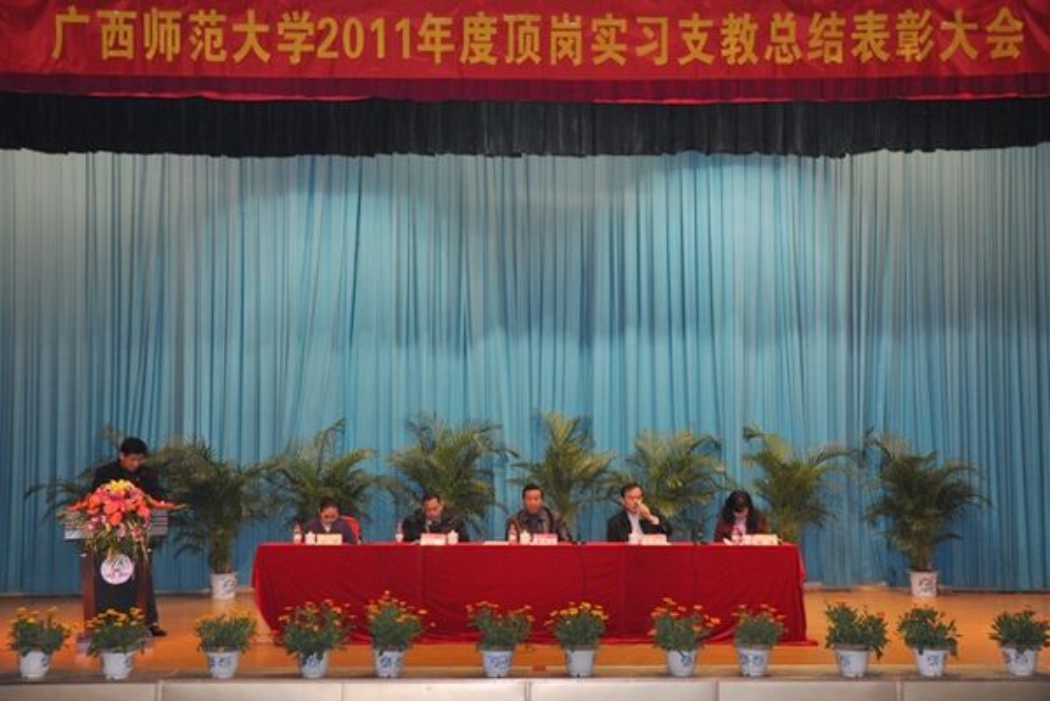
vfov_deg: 28.1
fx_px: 1401
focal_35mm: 48
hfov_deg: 41.1
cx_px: 525
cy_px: 350
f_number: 4.2
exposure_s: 1/60
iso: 400
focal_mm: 32
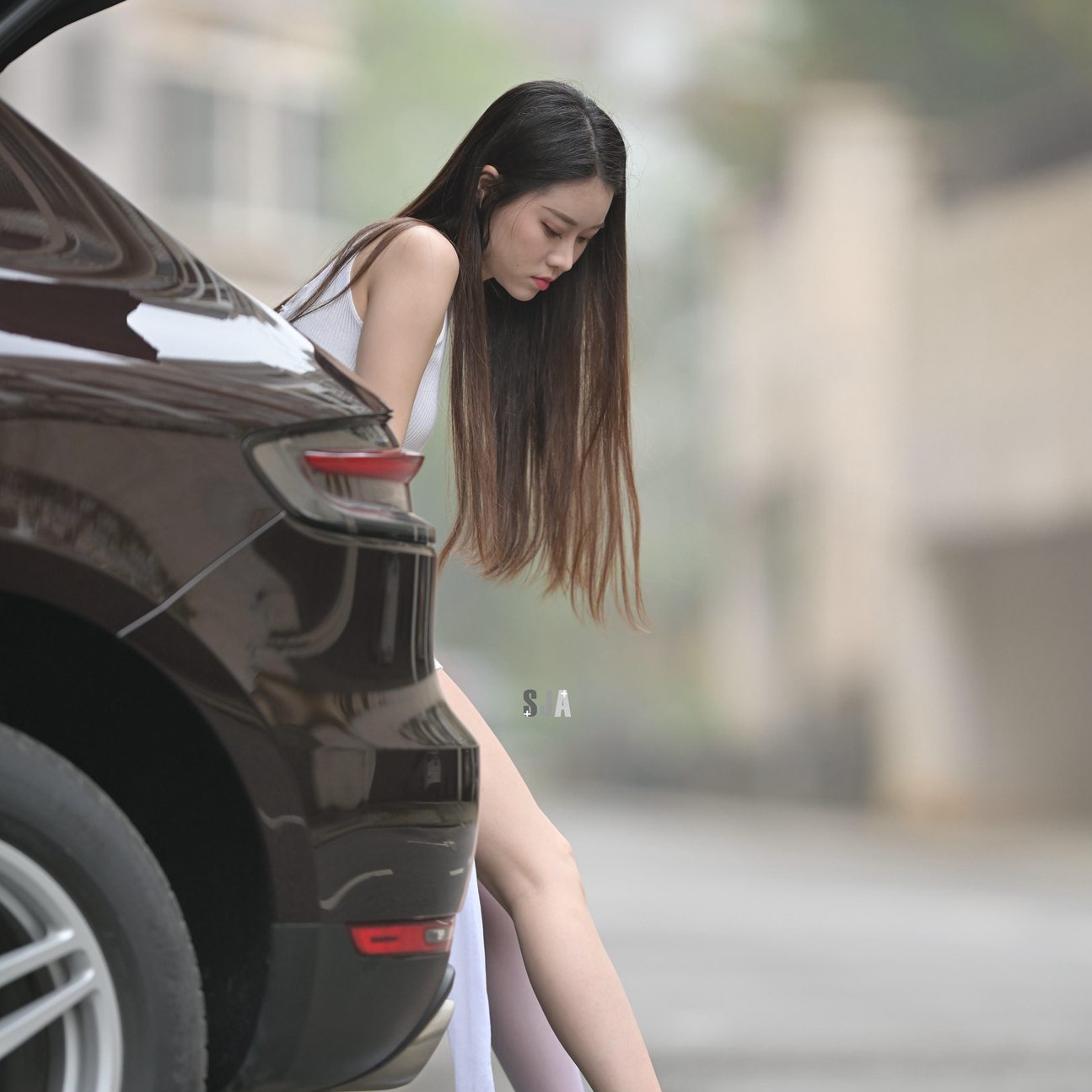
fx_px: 9137
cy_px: 703
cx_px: 547
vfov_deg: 6.8
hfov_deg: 6.8
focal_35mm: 256
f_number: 2
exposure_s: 1/250
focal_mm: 200
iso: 160
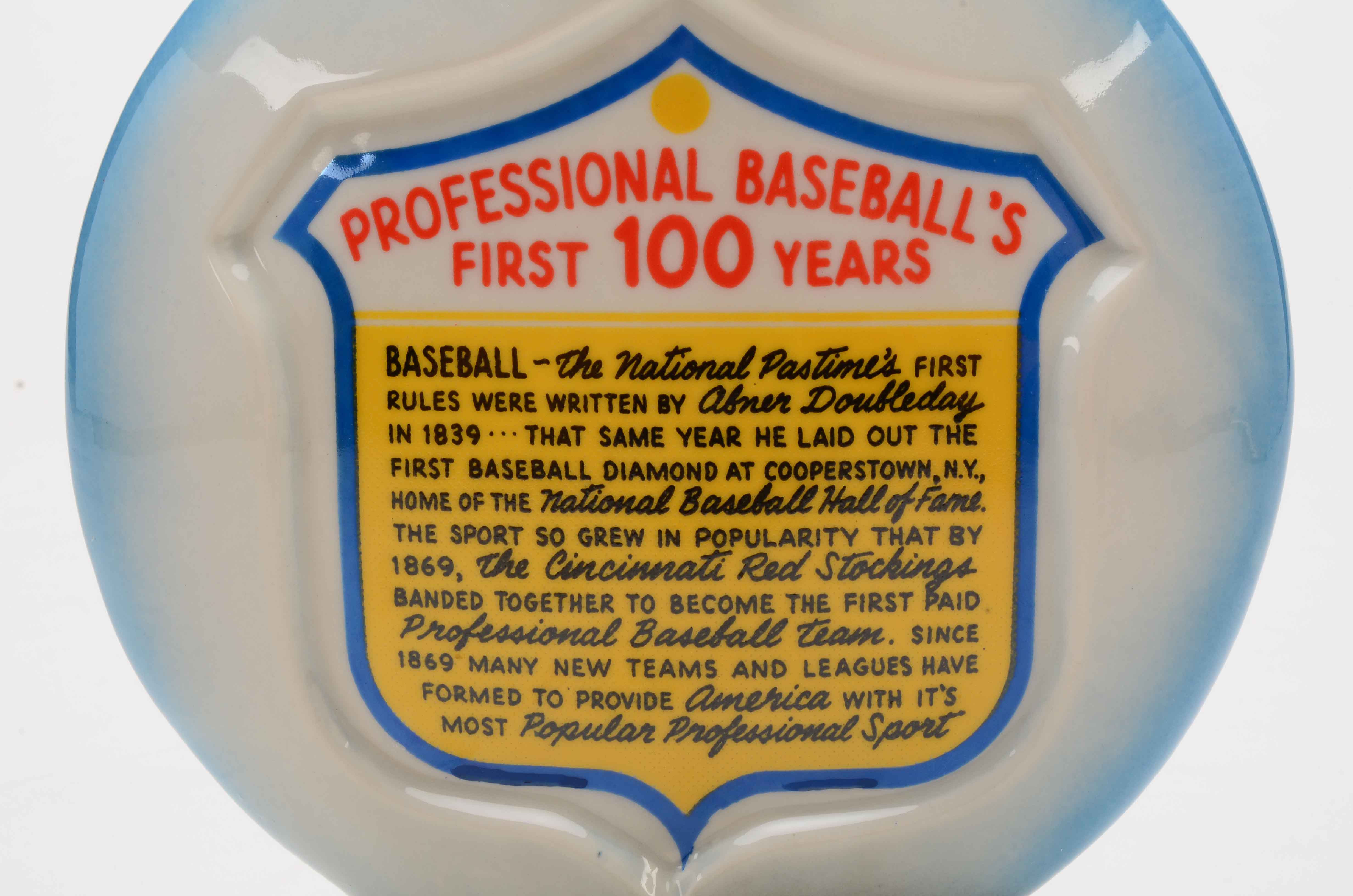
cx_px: 676
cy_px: 448
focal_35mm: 72
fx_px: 2700
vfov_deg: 18.8
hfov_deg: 28.1
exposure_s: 1/160
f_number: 25
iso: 100
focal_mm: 48
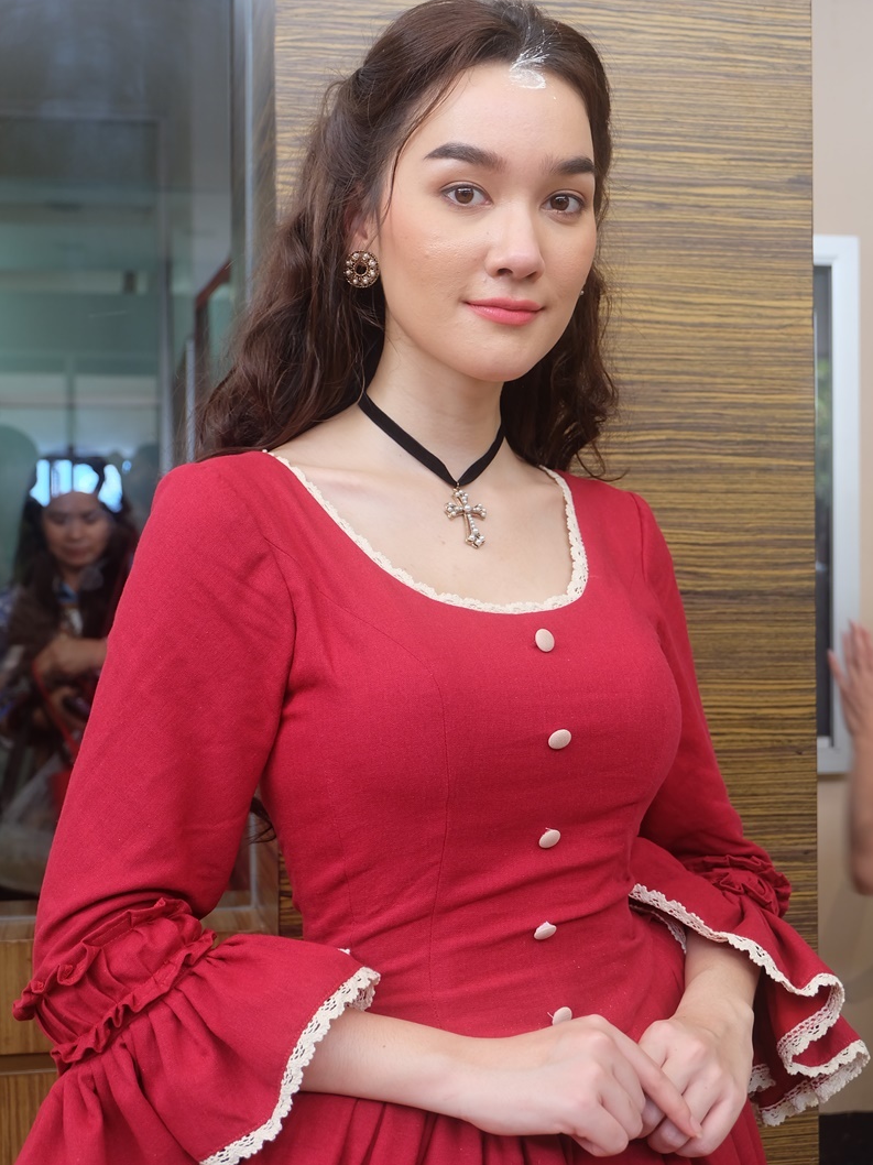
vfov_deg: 39.7
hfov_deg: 30.3
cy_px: 573
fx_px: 1615
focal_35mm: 48
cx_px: 439
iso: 500
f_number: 4.7
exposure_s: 1/30
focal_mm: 29.5
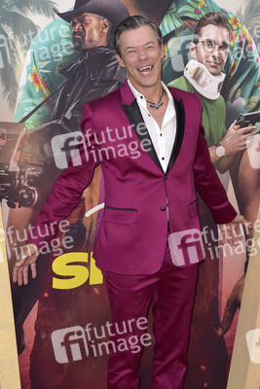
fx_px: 628
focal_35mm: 58
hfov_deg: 23.4
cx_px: 130
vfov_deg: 34.5
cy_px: 194
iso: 500
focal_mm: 58
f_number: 5.6
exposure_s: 1/250
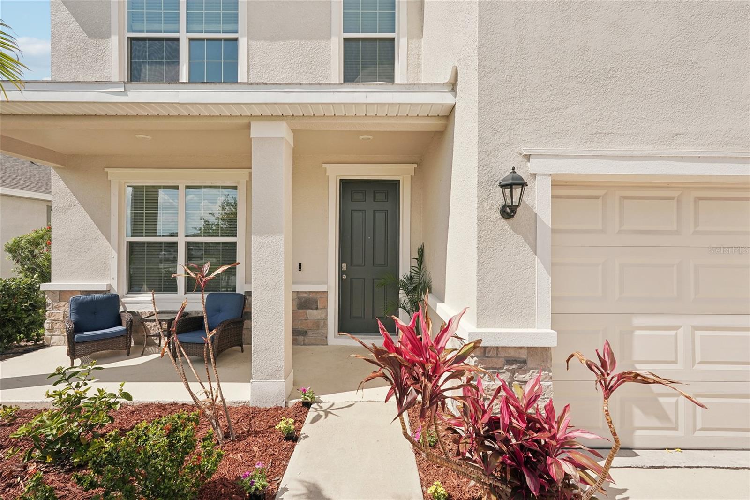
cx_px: 375
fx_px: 333
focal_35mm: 16
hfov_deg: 96.7
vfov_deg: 73.7
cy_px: 250
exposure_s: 1/1000
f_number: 8
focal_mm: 16
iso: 400
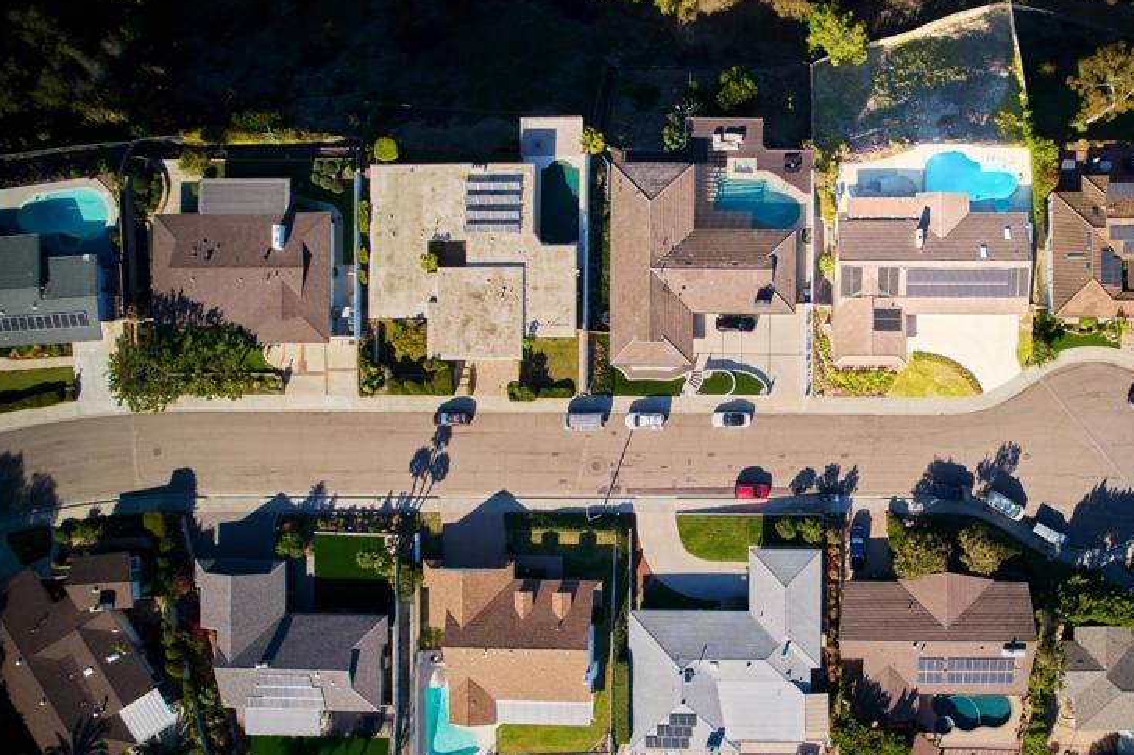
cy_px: 423
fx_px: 976
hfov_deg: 58.9
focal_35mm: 31
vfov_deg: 42.2
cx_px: 758
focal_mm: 8.38
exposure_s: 1/120
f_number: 2.8
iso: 100
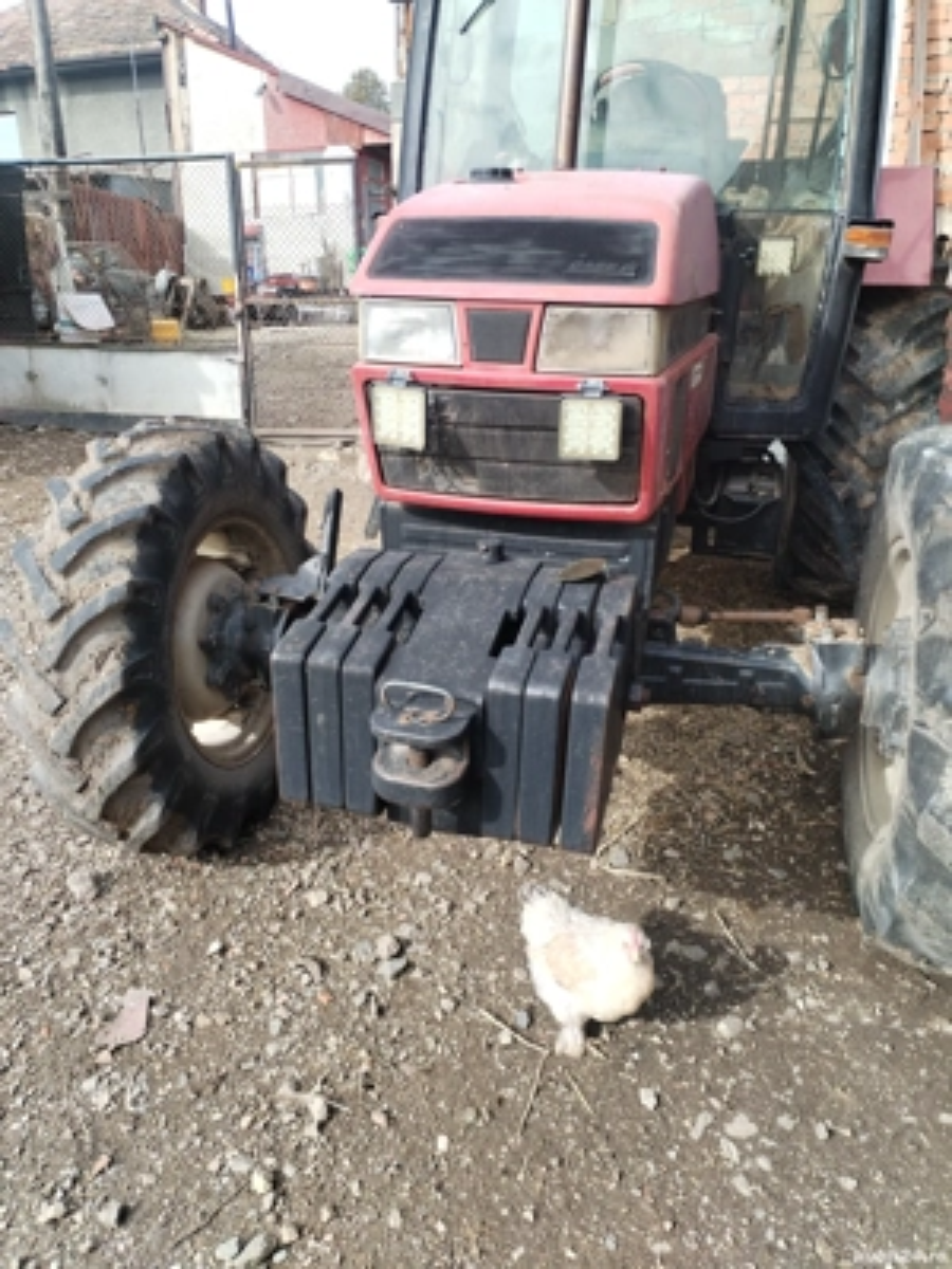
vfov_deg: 67.3
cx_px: 476
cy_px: 634
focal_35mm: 26
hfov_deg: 53.1
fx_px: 953
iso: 100
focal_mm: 4.75
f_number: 1.8
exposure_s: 1/288
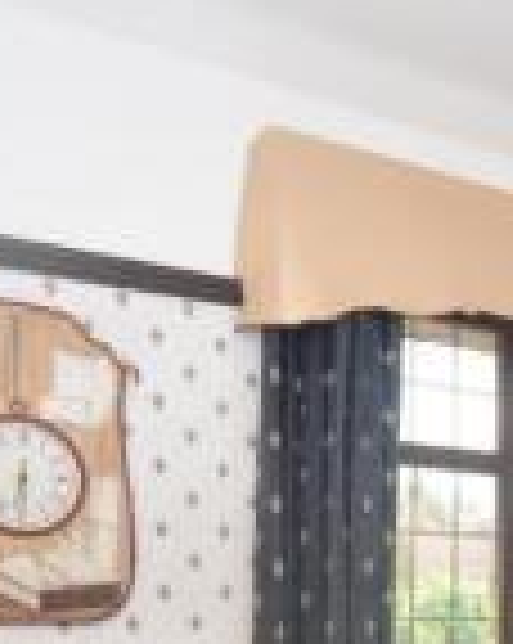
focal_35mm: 52
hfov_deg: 25.5
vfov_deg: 32.5
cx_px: 652
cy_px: 687
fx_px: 981
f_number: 5.6
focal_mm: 11
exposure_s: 1/125
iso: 200
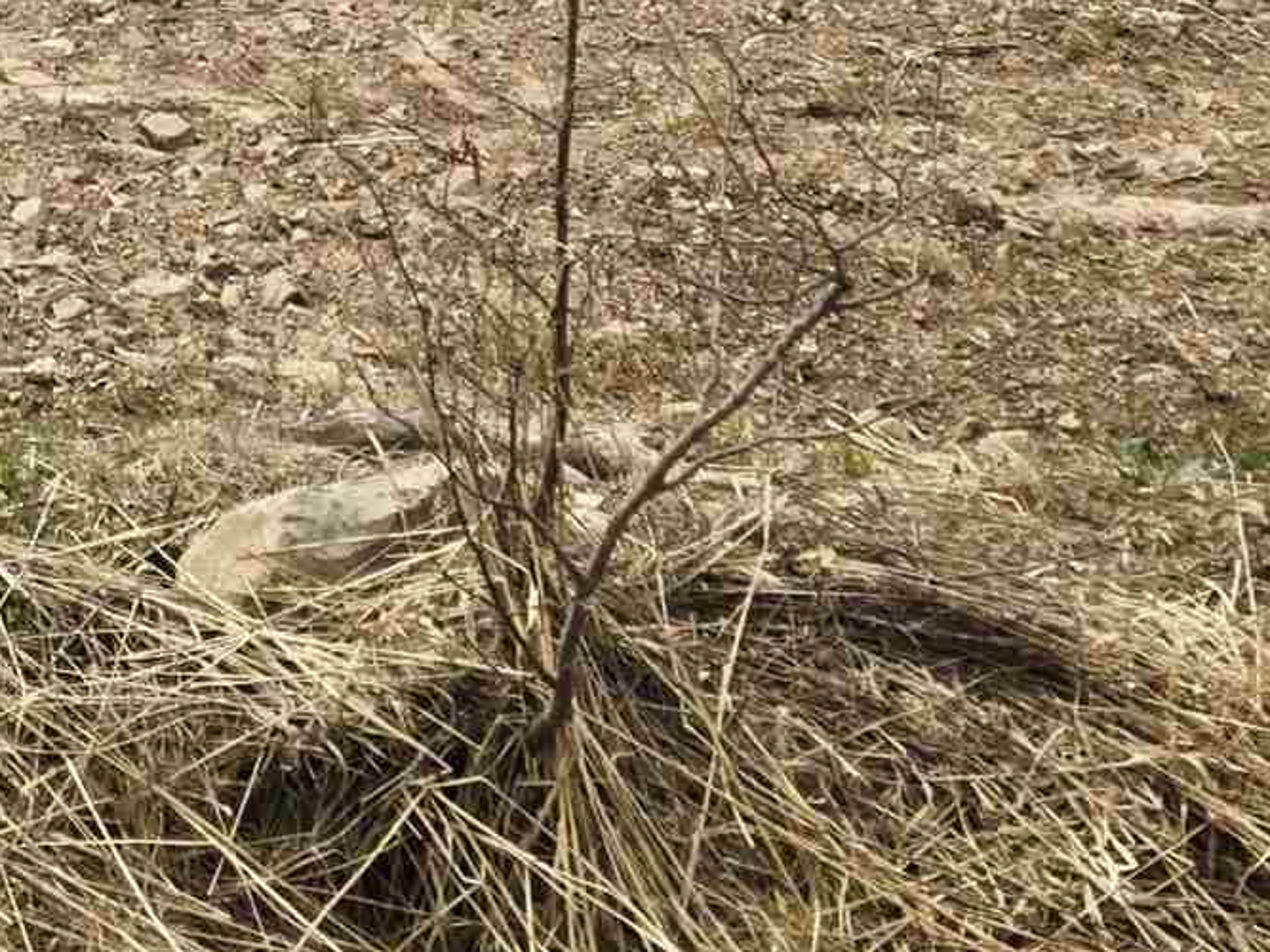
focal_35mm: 106
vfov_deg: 12.4
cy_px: -918
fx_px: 3888
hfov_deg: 17.4
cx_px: -373
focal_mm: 6.3
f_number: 1.7
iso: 12
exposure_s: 1/909
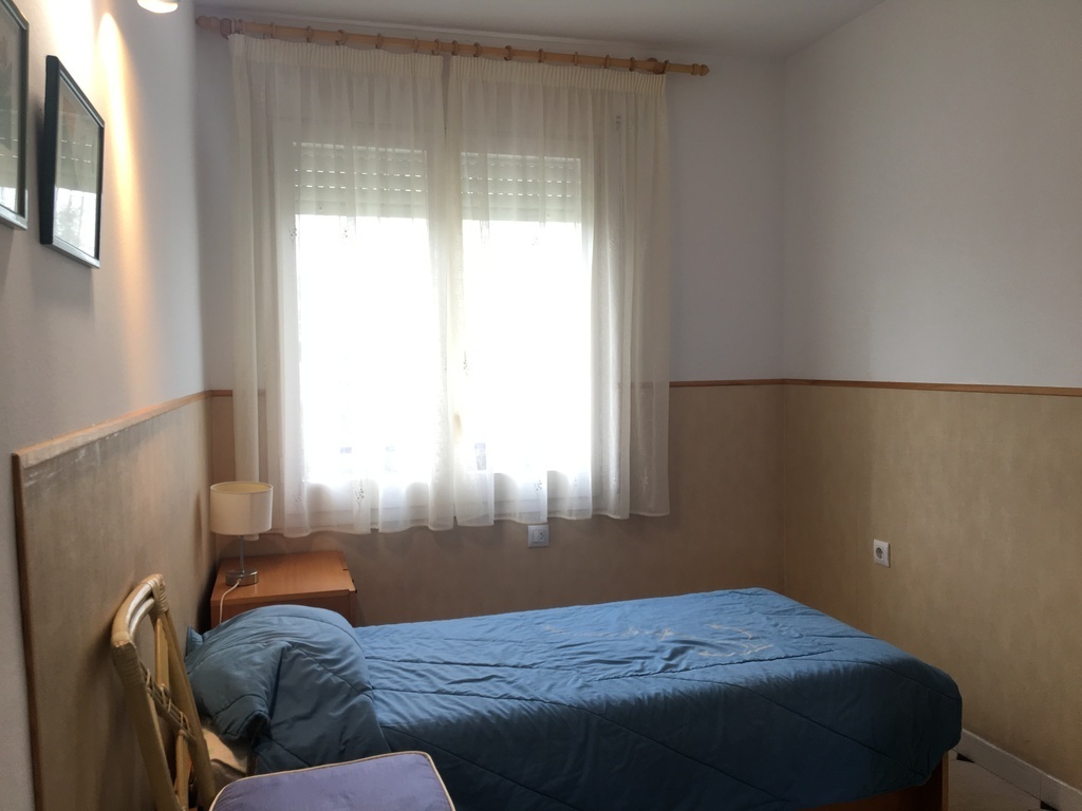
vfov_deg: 48.2
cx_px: 541
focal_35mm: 29
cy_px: 406
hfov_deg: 61.7
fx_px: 906
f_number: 2.2
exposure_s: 1/50
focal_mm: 4.15
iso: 32
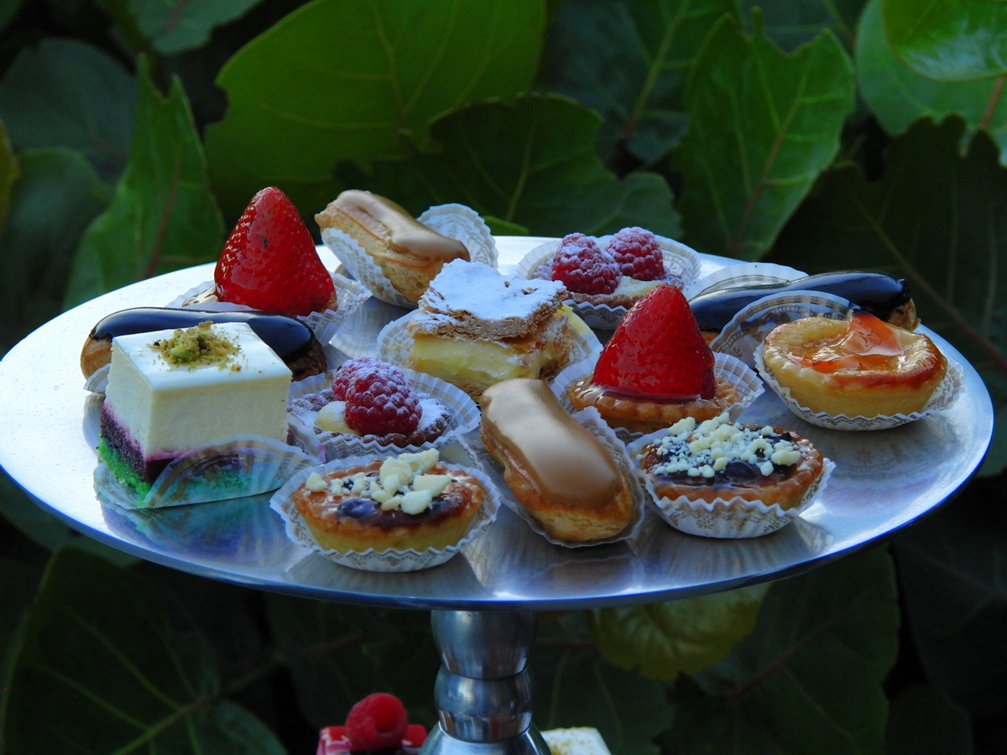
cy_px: 378
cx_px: 504
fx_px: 4364
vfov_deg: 9.9
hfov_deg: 13.2
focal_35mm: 150
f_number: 4
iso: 100
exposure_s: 1/80
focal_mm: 30.3
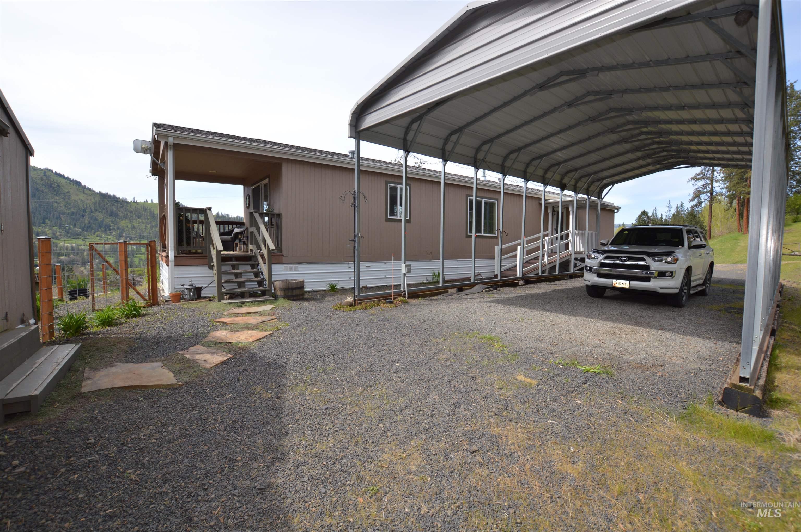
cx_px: 400
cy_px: 266
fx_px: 333
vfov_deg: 77.2
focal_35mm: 15
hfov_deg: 100.4
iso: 125
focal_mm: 10
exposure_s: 1/200
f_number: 8
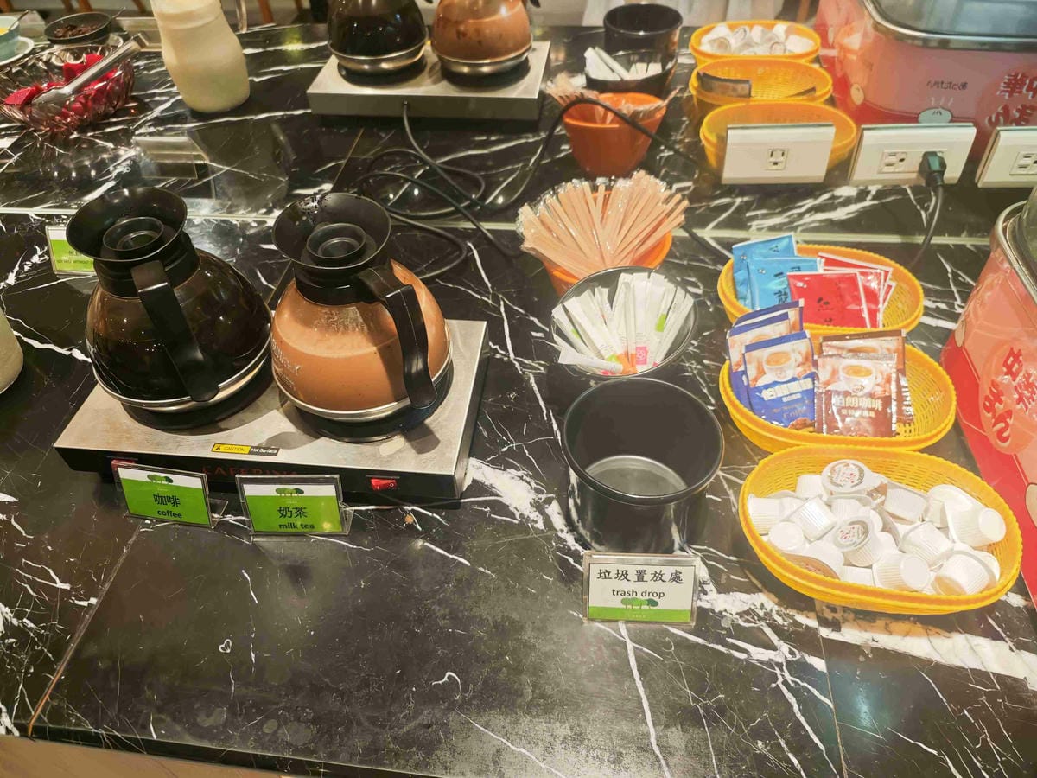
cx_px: 518
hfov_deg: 73.9
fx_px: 689
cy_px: 389
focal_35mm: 23
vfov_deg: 58.9
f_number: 1.63
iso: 800
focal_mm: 8.72
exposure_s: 1/360
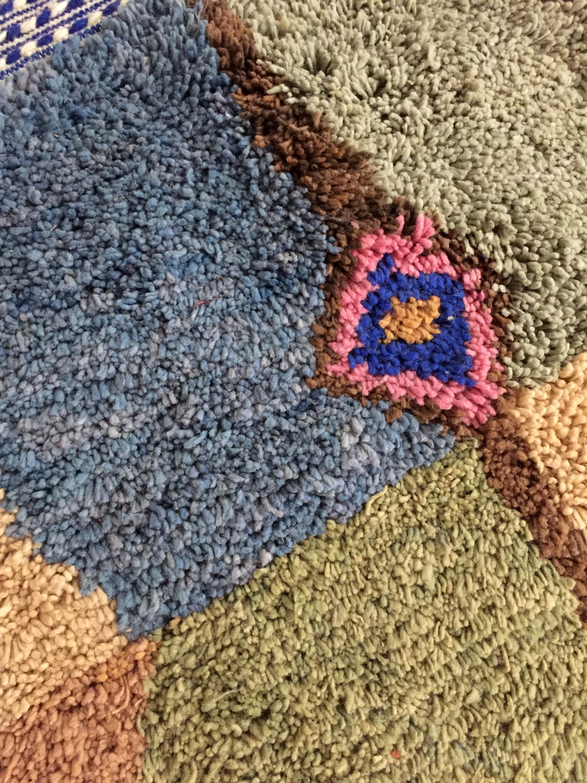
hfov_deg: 48.2
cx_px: 294
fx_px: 656
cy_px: 392
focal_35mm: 29
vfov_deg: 61.7
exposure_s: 1/17
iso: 400
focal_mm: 4.15
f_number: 2.2
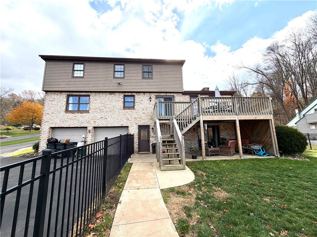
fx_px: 128
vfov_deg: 85.7
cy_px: 118
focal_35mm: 14
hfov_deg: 102.1
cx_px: 158
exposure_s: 1/770
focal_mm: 2.22
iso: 32
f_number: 2.2
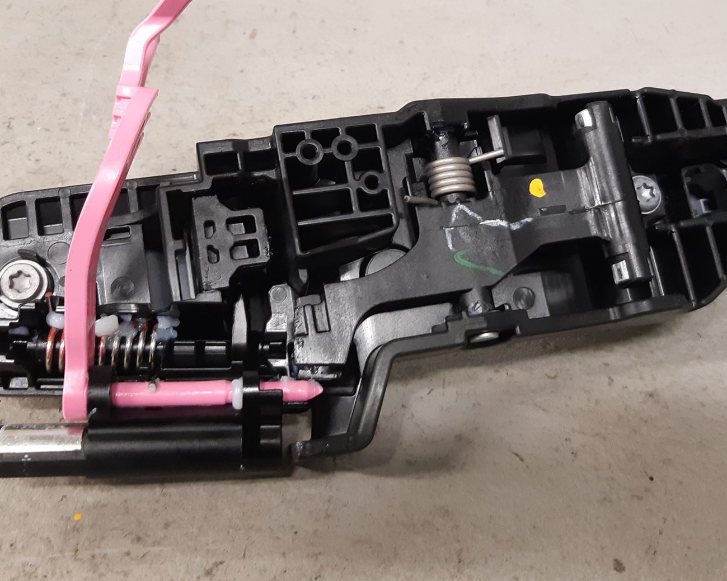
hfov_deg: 45.8
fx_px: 861
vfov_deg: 37.1
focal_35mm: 40
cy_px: 220
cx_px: 392
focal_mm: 3.93
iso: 250
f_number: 1.7
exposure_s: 1/50
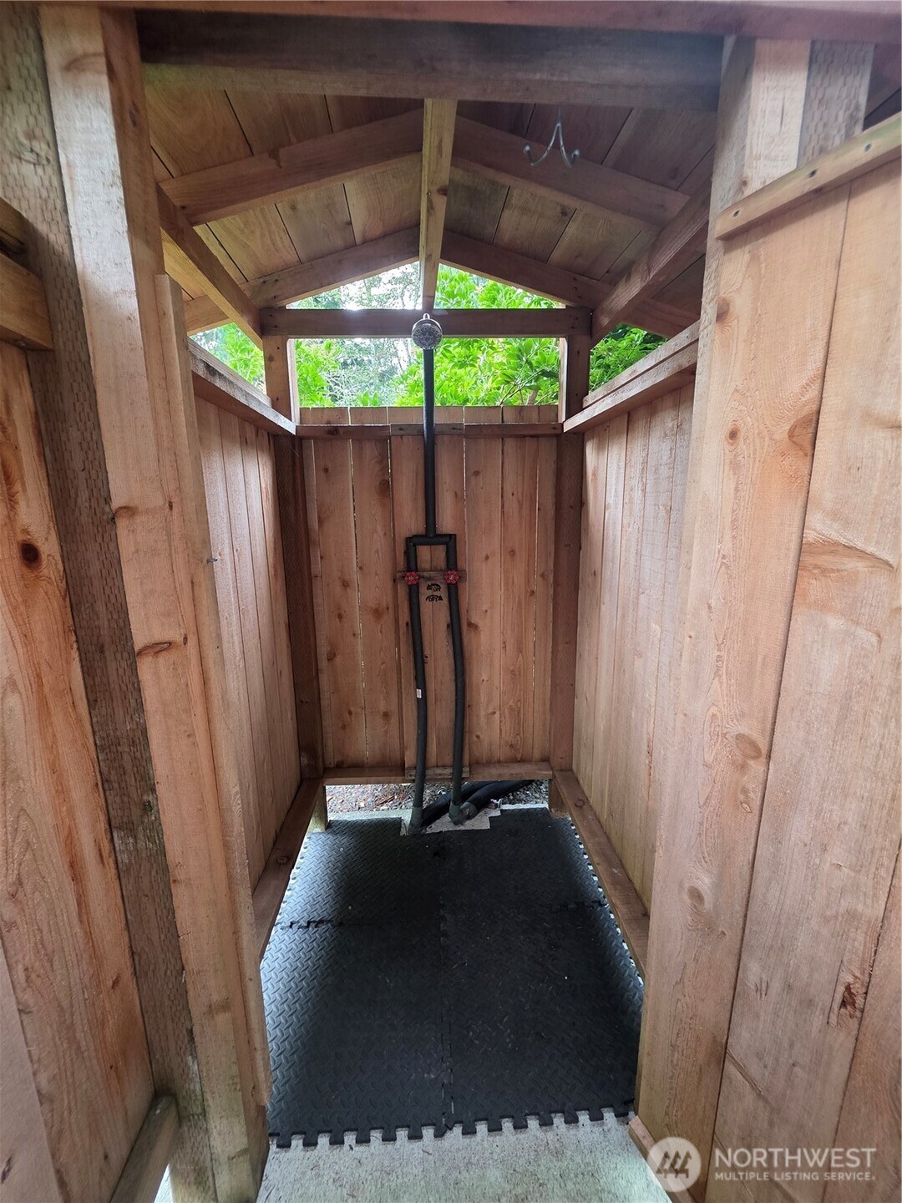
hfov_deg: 89.9
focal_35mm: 13
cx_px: 451
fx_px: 452
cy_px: 602
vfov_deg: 106.2
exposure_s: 1/60
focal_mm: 2.2
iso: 200
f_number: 1.9
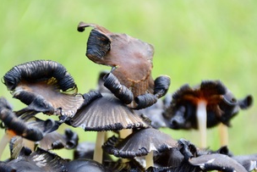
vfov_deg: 4.3
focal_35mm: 318
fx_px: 2271
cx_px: 118
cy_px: 128
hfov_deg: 6.5
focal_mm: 140
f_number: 5.6
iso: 1000
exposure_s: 1/125
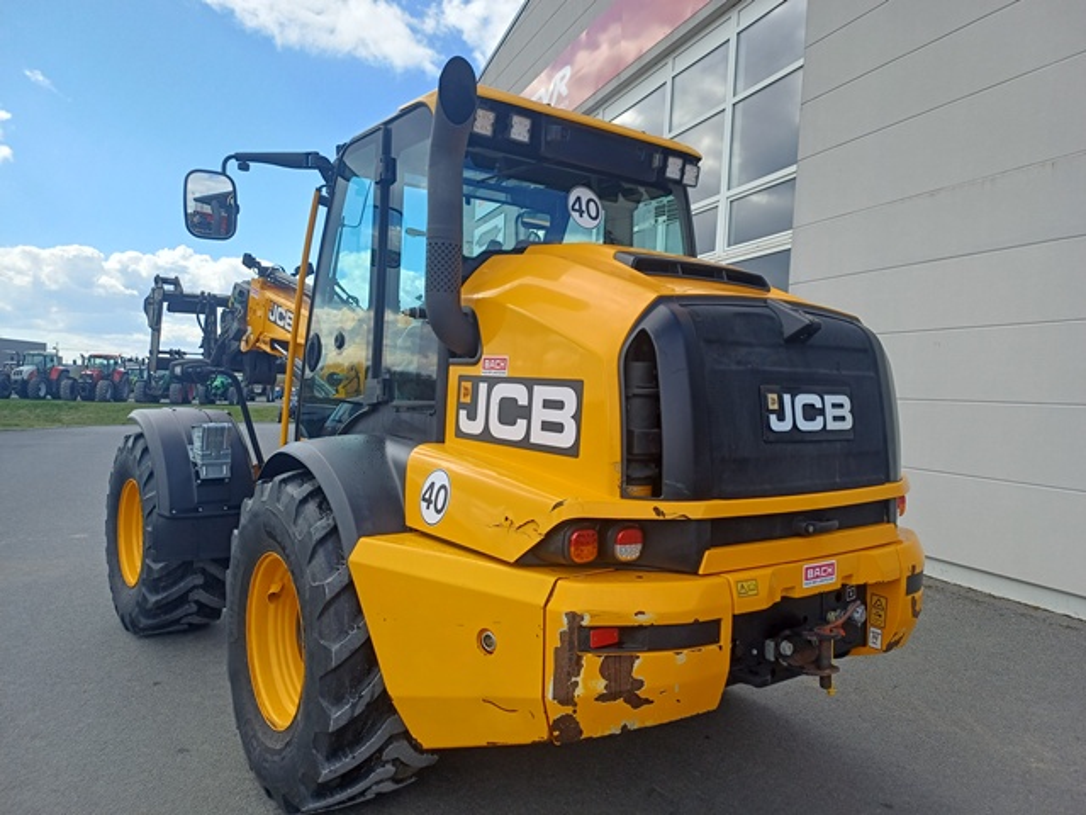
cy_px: 408
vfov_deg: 54.9
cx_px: 543
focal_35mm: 25
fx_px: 784
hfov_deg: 69.4
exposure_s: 1/677
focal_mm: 4.65
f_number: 1.8
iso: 50
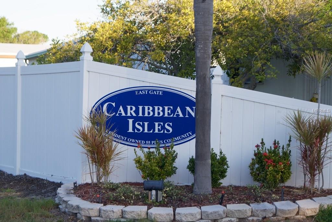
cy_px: 111
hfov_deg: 22.6
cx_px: 166
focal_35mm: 90
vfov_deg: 15.2
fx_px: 831
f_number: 5.6
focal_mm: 60
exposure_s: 1/100
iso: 100
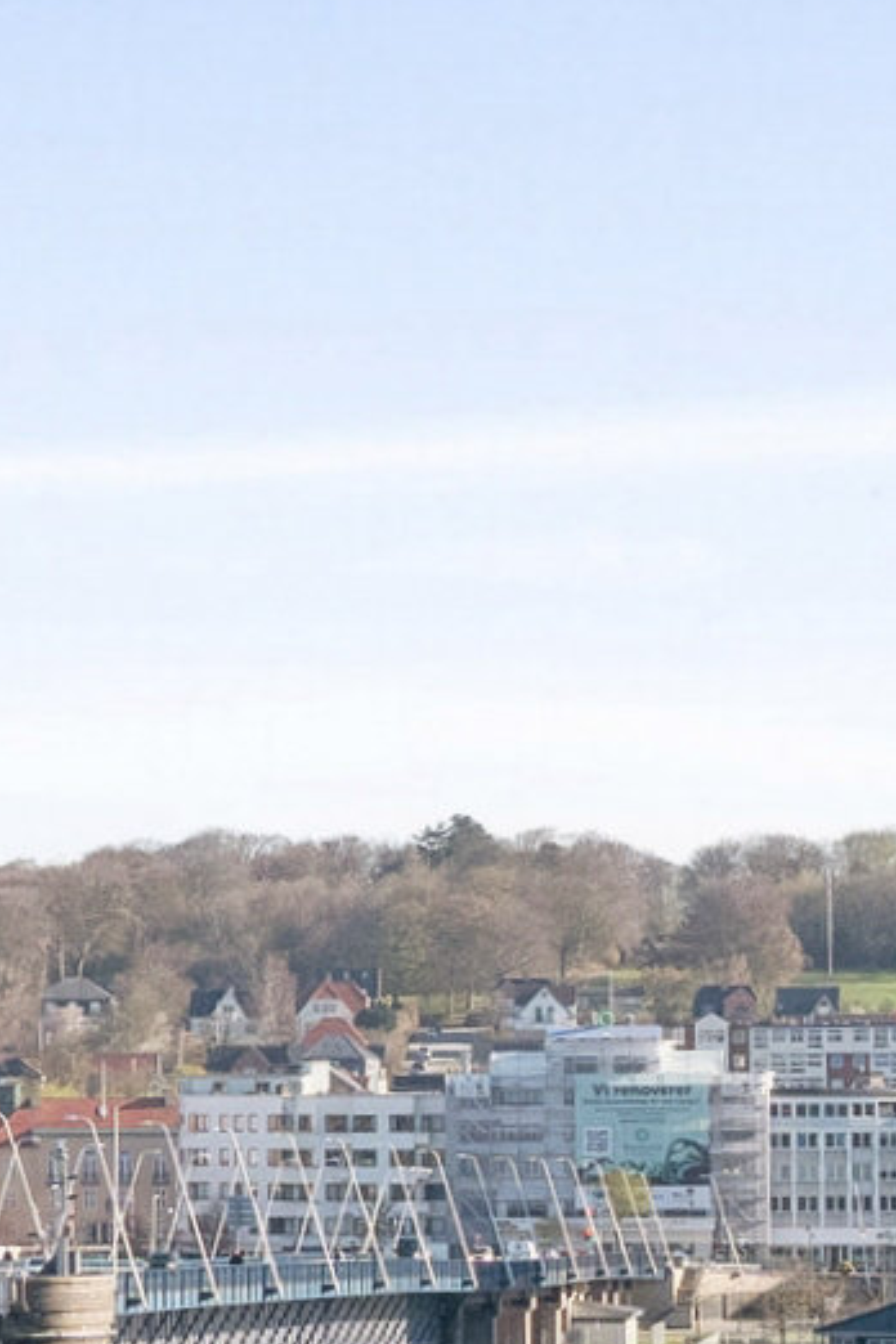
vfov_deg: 10.2
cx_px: -93
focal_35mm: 201
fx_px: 7503
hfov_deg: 6.8
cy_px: 371
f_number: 11
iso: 1000
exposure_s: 1/800
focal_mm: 35
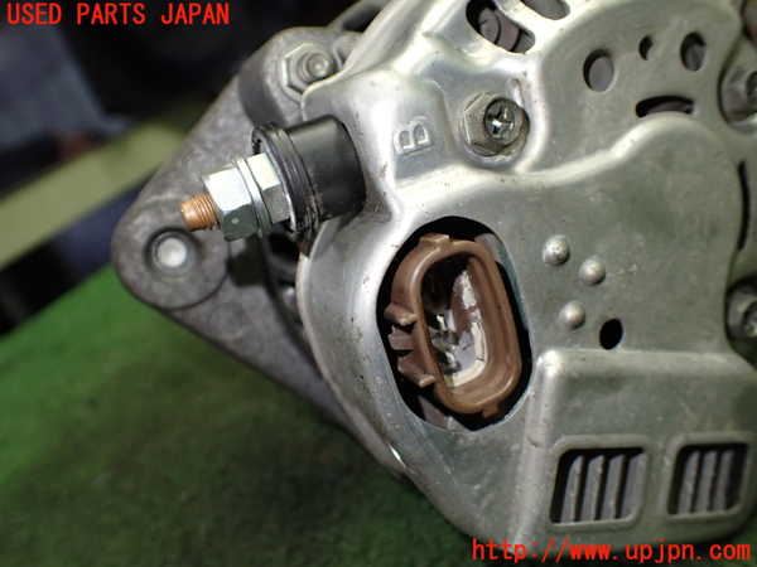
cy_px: 284
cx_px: 378
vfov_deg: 46.8
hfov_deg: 60.0
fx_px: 656
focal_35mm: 30
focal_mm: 5.4
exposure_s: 1/125
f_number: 2.3
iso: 400
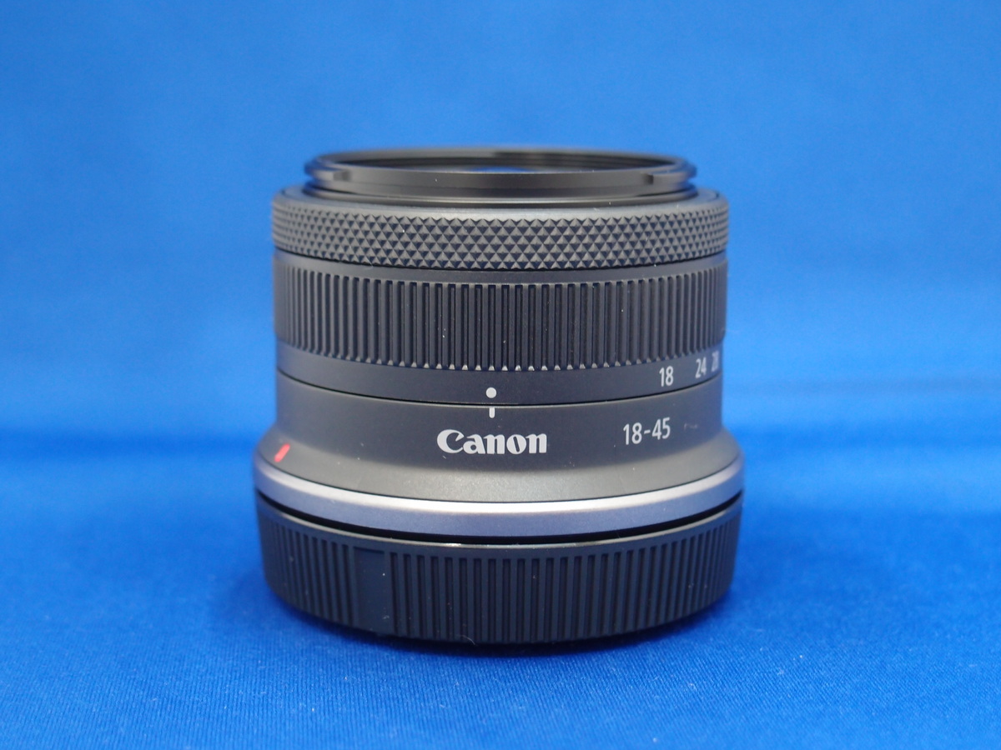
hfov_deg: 32.2
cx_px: 500
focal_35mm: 60
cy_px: 375
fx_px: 1735
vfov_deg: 24.4
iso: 200
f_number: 2
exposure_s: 1/30
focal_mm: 12.88
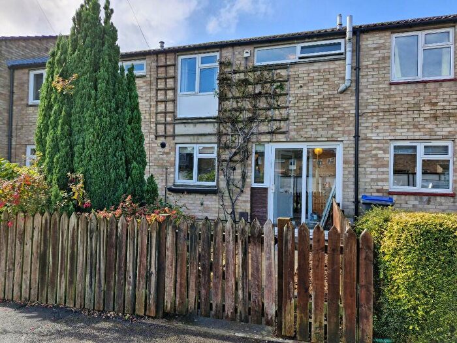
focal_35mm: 23
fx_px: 304
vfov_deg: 58.9
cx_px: 228
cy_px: 172
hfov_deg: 73.9
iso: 50
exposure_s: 1/602
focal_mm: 5.54
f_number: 1.8
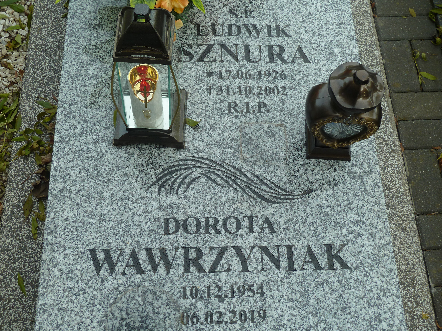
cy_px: 166
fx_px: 536
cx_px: 221
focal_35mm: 42
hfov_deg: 44.8
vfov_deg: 34.3
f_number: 3.7
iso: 80
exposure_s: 1/100
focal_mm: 6.9
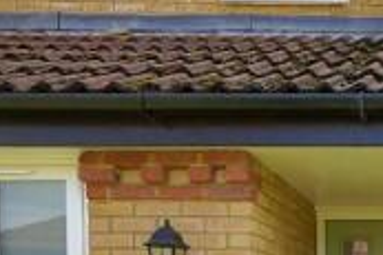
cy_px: 327
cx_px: 469
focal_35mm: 44
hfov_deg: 34.6
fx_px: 468
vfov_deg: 26.2
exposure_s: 1/160
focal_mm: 11
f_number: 4
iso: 100
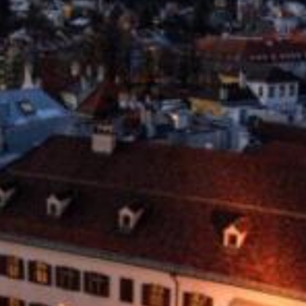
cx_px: 103
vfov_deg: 25.0
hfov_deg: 24.9
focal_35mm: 69
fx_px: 690
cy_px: 182
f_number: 14
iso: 64
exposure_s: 10
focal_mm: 15
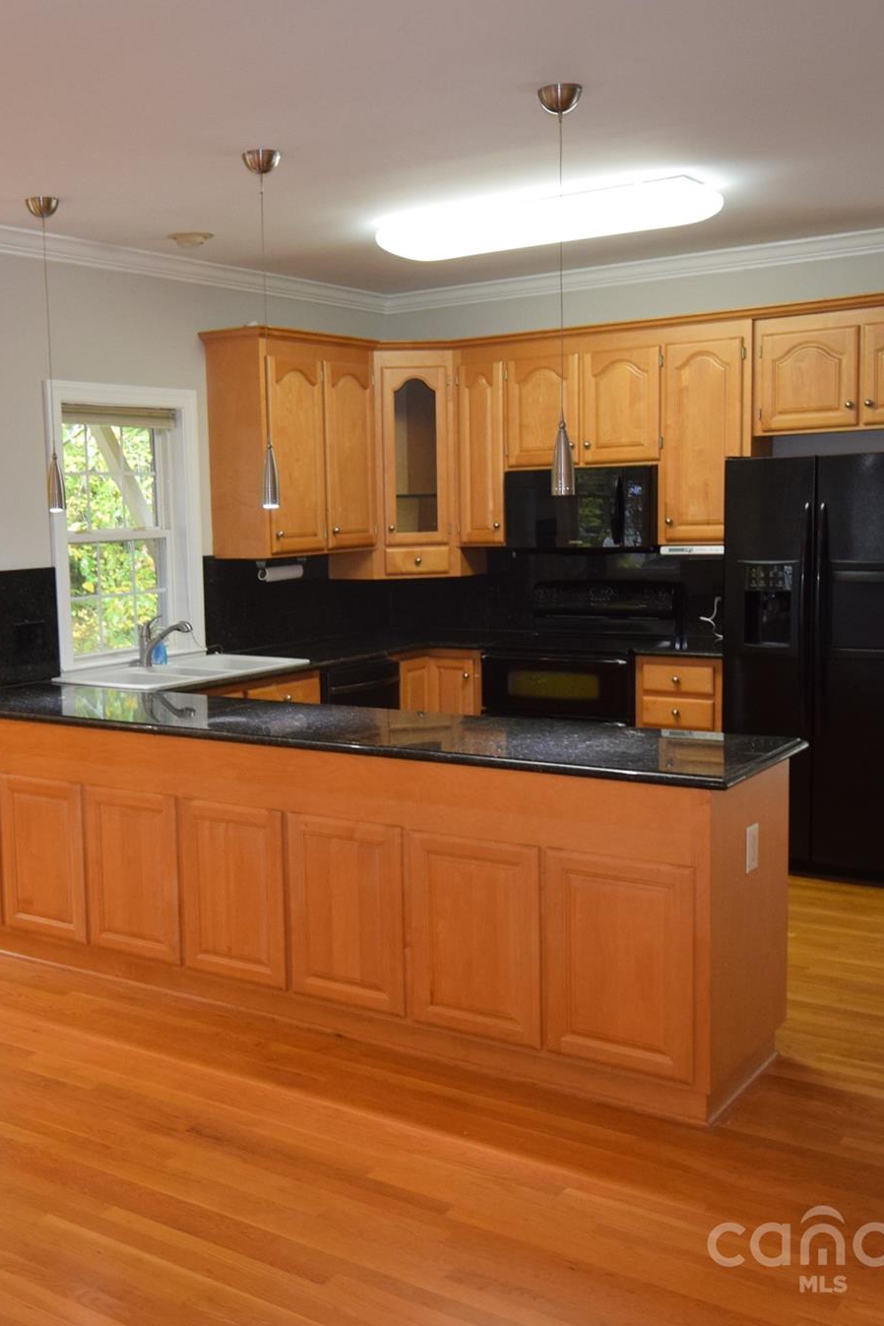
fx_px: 1428
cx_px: 256
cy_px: 659
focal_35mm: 39
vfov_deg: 49.8
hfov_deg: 33.9
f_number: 4.2
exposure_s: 1/60
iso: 1000
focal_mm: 17
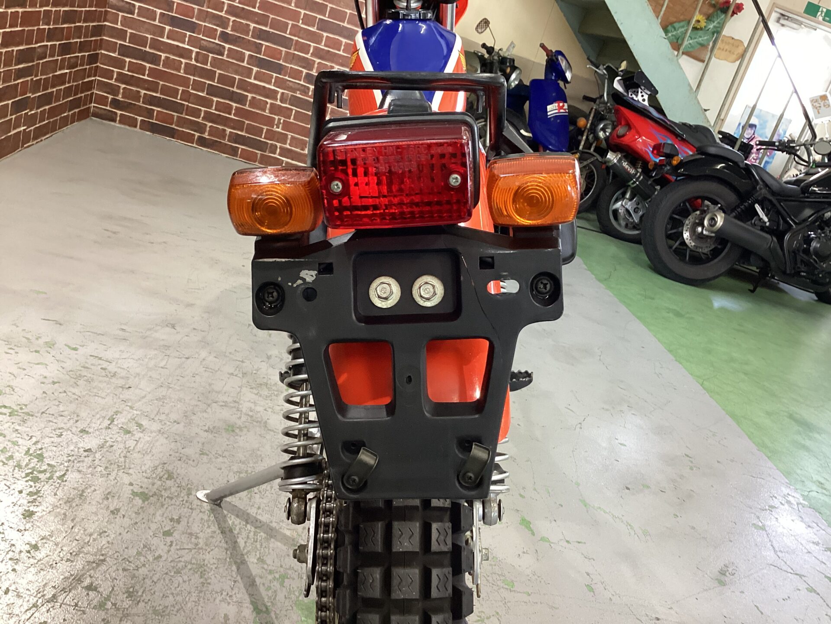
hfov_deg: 58.4
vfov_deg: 45.4
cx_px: 416
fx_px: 744
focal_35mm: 31
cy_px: 312
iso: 200
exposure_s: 1/60
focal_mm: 3.3
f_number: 2.4
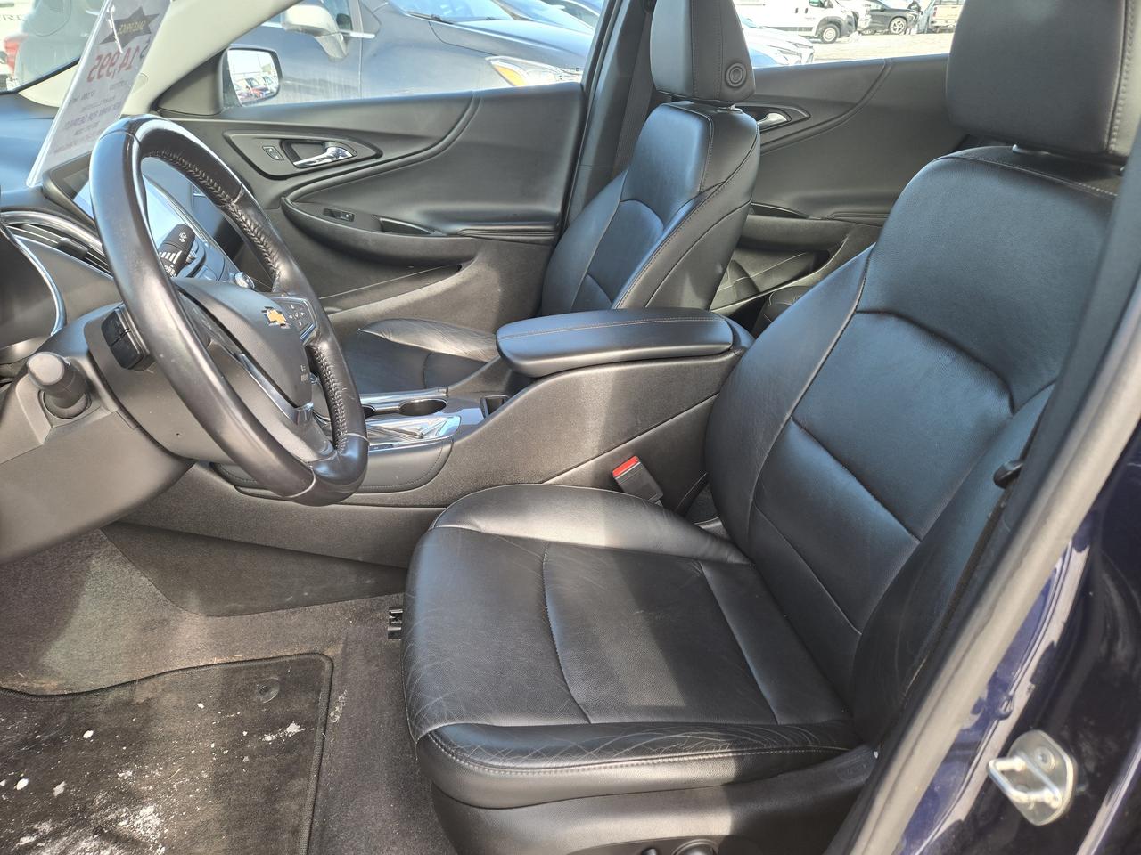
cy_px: 428
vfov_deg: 58.9
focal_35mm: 23
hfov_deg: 73.9
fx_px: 758
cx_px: 570
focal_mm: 5.4
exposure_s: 1/180
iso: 40
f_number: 1.8
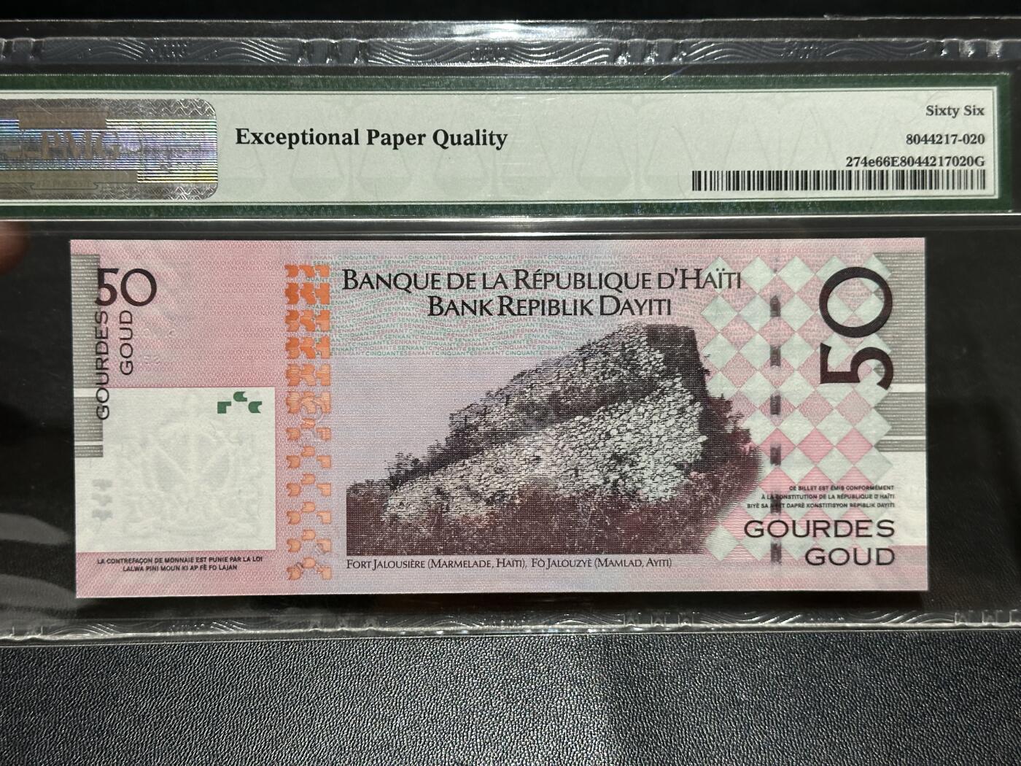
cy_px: 383
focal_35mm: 48
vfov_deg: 30.3
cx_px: 510
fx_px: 1416
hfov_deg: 39.7
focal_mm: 6.86
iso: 125
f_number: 1.78
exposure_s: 1/50
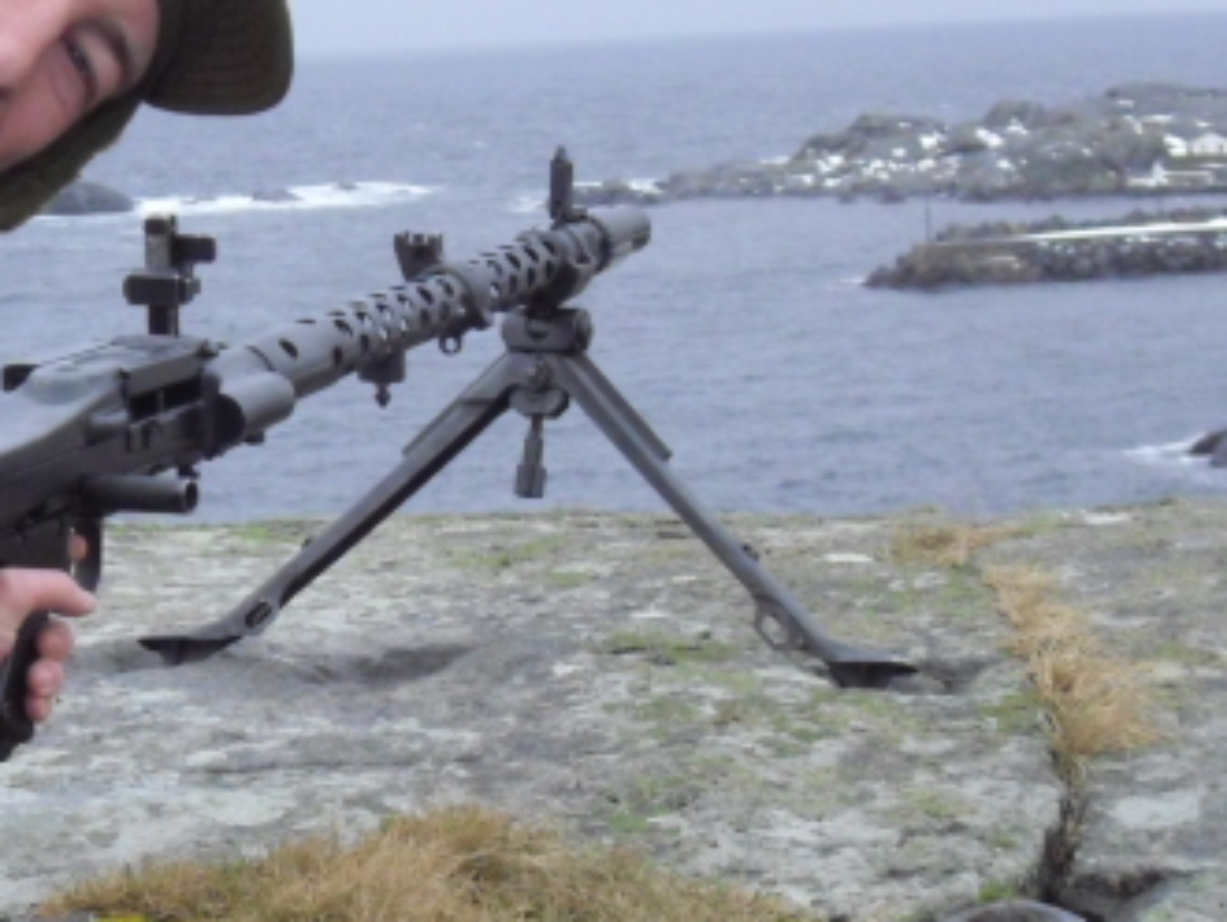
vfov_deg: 11.8
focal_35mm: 126
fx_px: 4469
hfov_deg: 15.5
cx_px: 279
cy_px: 561
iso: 400
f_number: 3.8
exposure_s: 1/125
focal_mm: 10.7
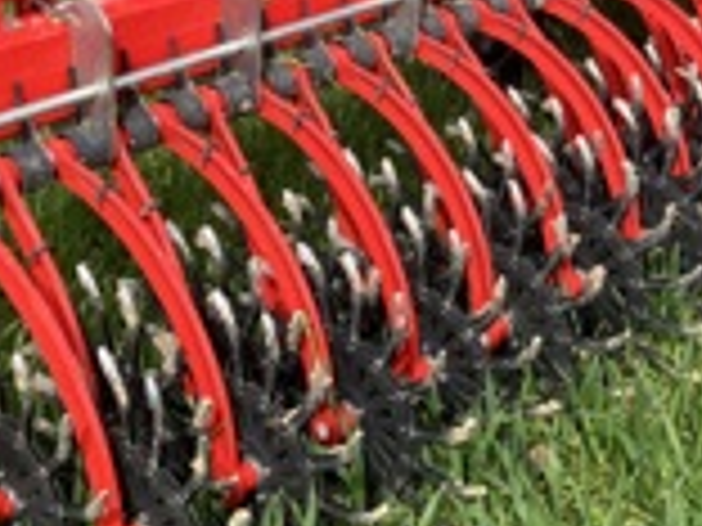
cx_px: 472
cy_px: 85
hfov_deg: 26.9
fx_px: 1460
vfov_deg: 20.2
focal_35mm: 72
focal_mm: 3.99
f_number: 1.8
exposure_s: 1/883
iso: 32
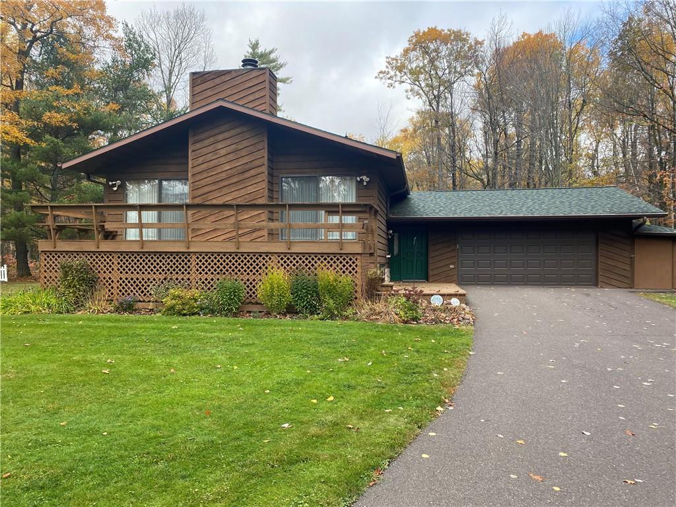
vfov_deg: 53.1
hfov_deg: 67.3
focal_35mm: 26
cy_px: 254
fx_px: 508
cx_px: 338
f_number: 1.8
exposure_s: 1/606
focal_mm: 4.25
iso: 32
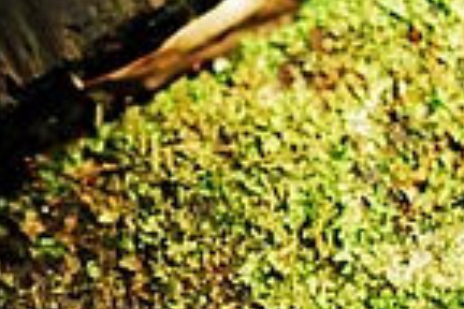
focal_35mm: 418
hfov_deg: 4.9
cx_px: 64
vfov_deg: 3.3
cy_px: 137
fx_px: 5387
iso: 160
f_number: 2.2
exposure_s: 1/500
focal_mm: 50
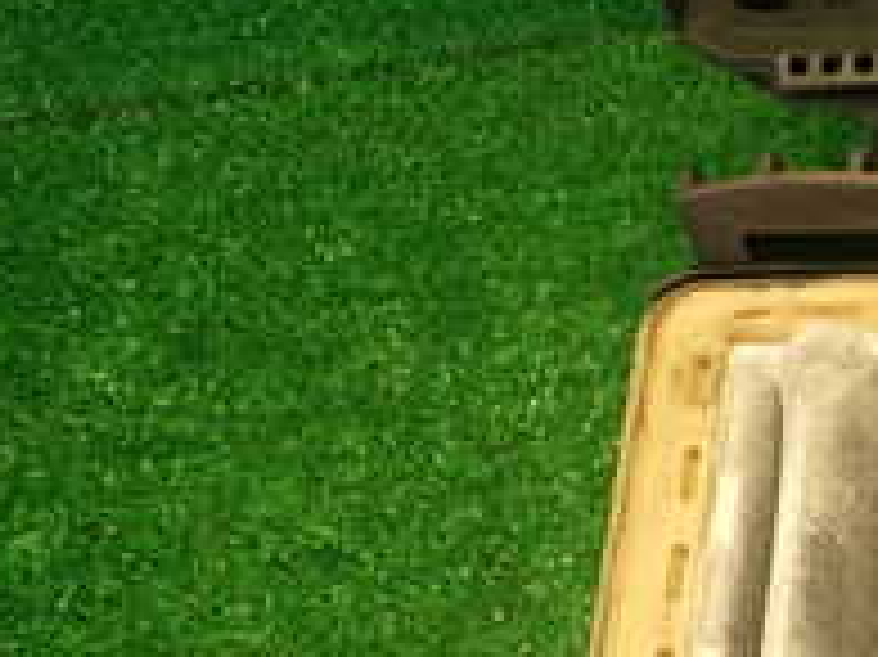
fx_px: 1952
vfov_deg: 19.1
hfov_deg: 21.5
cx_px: 1292
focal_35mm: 77
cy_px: 446
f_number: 2
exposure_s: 1/30
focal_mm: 4.5
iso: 200
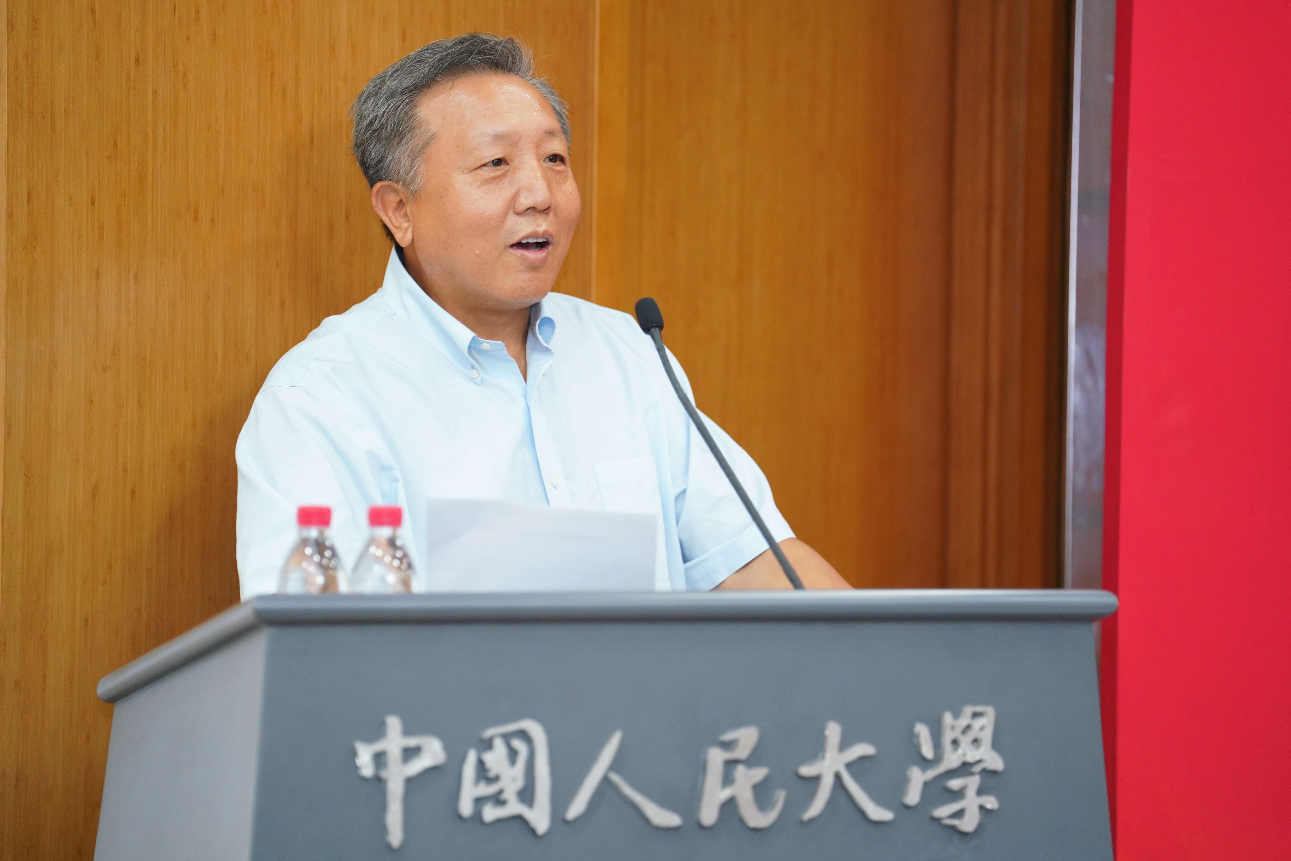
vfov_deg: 8.3
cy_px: 433
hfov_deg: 12.4
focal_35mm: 166
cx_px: 647
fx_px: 5952
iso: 2500
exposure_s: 1/100
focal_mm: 165
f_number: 2.8
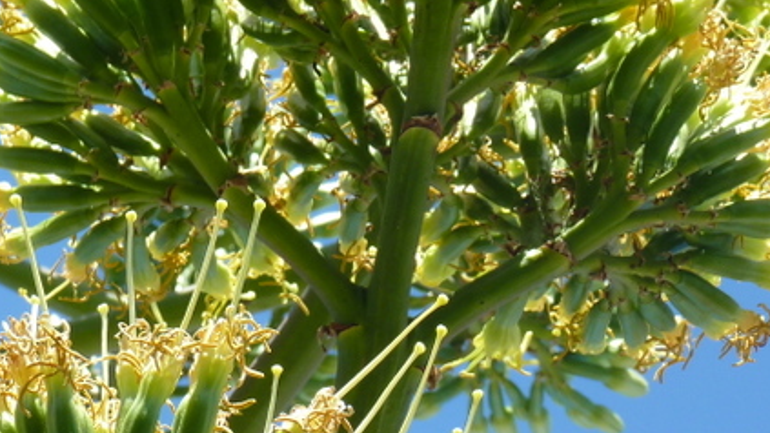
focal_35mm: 371
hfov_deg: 5.8
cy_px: 642
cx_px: 91
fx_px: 7575
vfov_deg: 3.3
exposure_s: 1/250
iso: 80
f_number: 4.5
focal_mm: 26.7
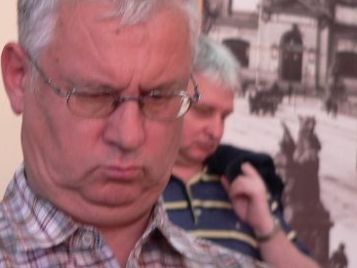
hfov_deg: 9.5
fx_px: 2147
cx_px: 119
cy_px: 112
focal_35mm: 208
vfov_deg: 7.1
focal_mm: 19.7
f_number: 2.8
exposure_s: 1/15
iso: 100
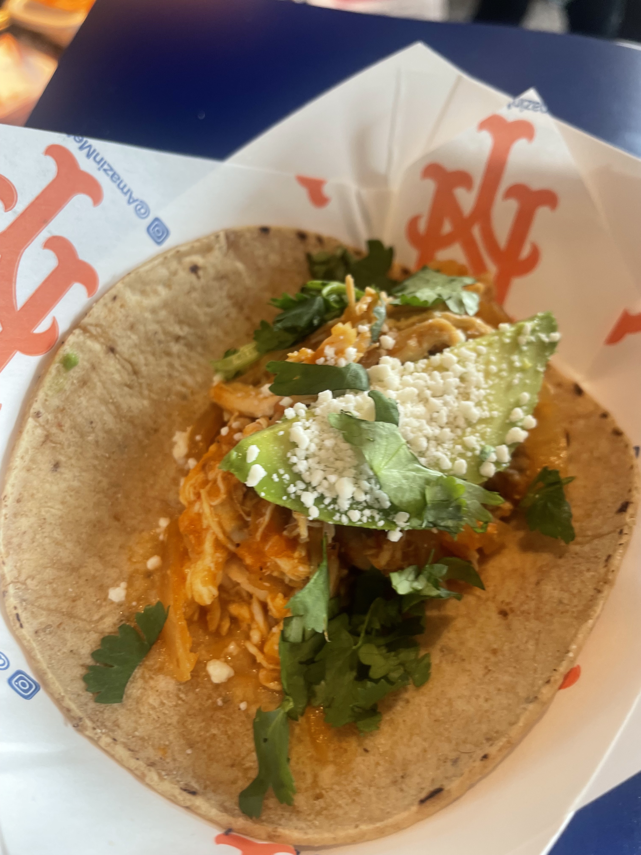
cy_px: 428
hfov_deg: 53.1
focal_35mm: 26
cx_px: 320
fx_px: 642
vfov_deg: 67.3
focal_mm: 4.2
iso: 64
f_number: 1.6
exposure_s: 1/60
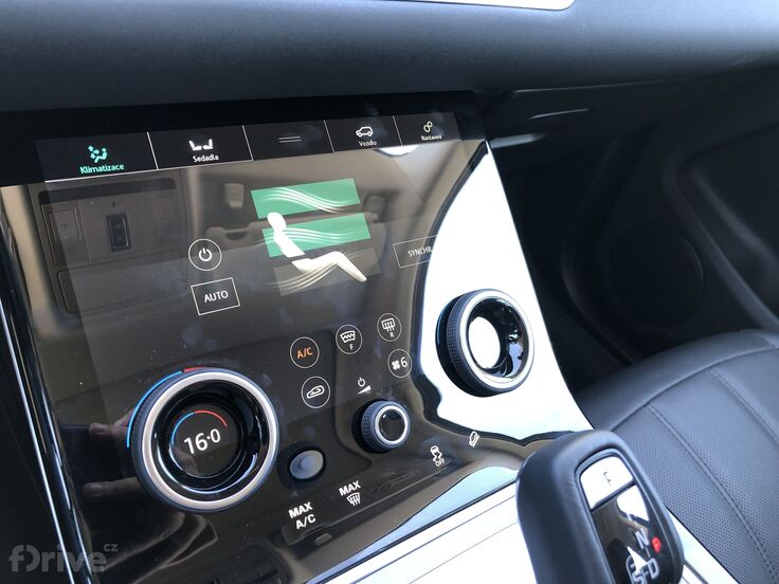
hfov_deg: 63.4
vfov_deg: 49.7
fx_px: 630
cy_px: 292
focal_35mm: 28
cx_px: 390
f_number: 1.8
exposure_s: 1/20
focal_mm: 4
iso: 40
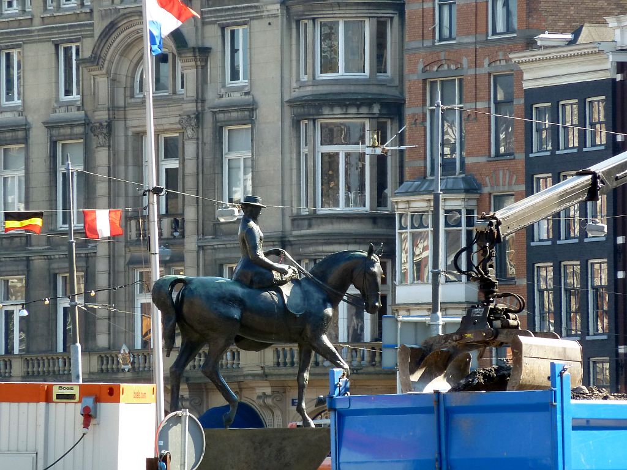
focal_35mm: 367
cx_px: 314
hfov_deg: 5.4
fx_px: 6647
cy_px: 235
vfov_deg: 4.1
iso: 160
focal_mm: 49.2
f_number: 4.9
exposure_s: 1/125
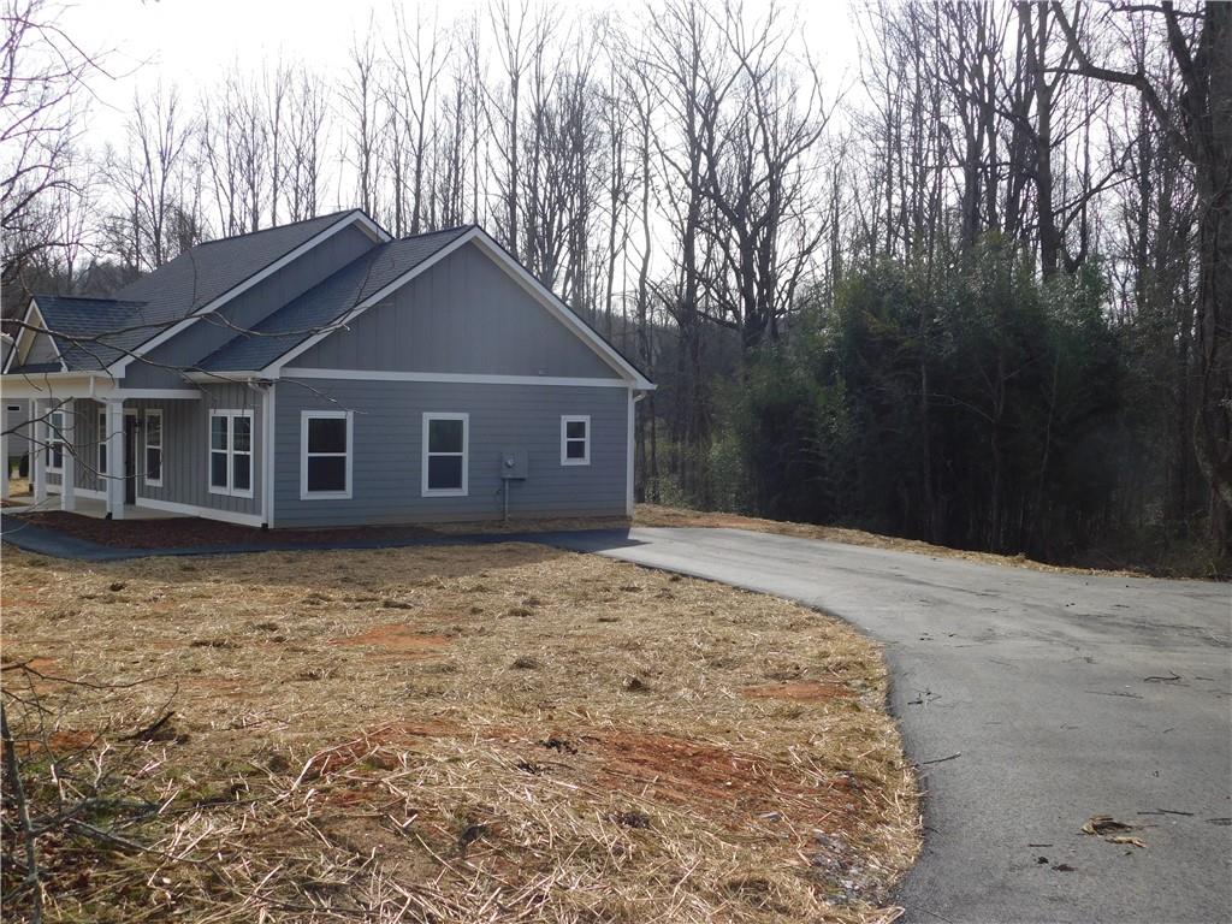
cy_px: 462
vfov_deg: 36.0
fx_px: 1424
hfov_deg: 46.8
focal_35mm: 40
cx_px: 616
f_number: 3.6
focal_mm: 7.1
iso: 125
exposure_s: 1/1000
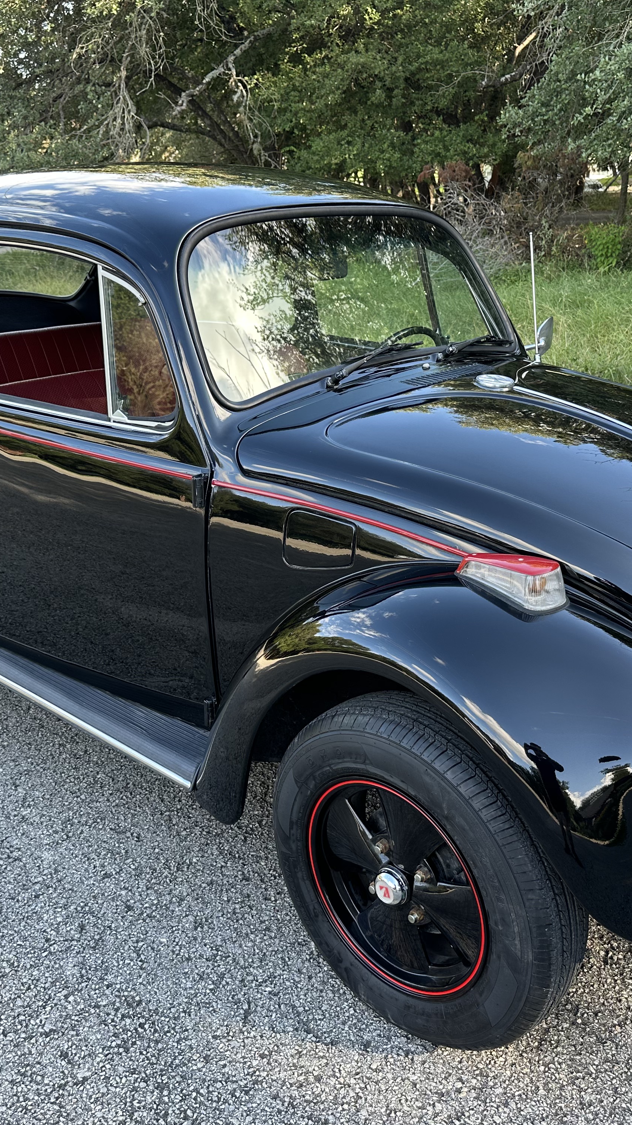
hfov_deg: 33.7
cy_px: 564
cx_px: 348
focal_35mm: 35
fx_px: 1043
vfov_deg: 56.6
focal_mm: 6.86
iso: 64
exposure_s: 1/193
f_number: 1.78
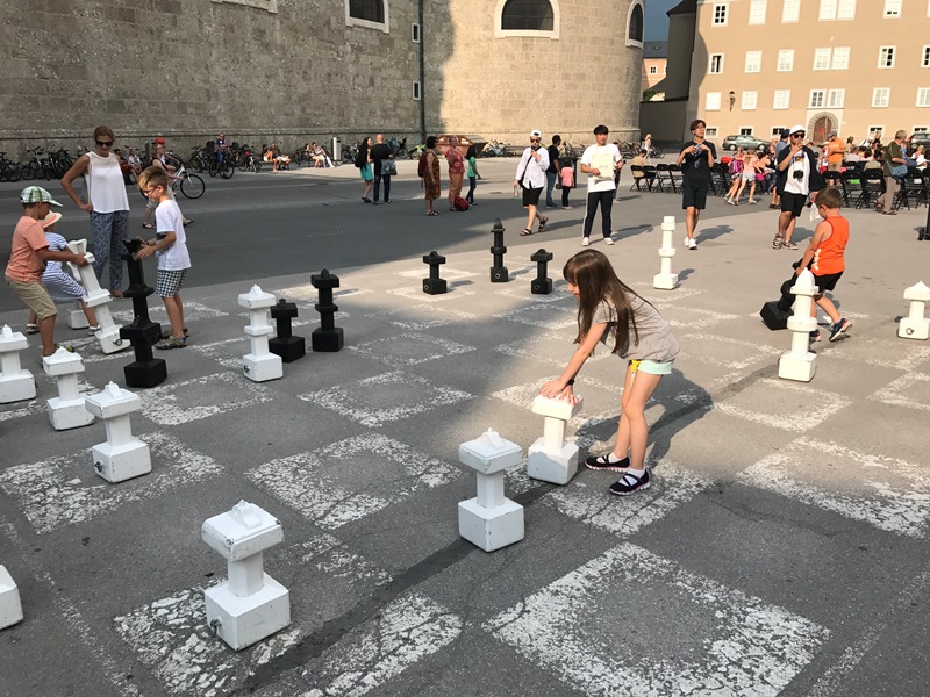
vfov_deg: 49.7
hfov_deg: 63.4
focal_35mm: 28
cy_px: 348
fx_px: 752
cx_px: 465
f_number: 1.8
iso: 20
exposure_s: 1/1953
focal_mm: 3.99
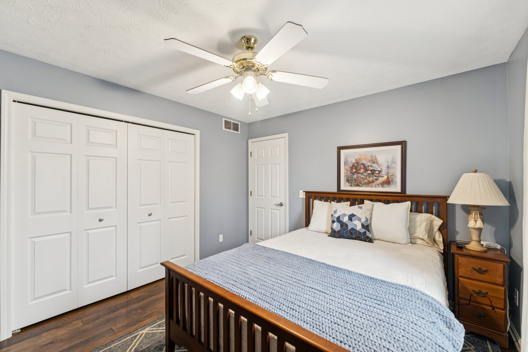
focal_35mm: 14
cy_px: 176
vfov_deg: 81.2
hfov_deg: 104.3
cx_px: 264
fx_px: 205
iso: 200
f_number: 4
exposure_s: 1/25
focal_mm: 14
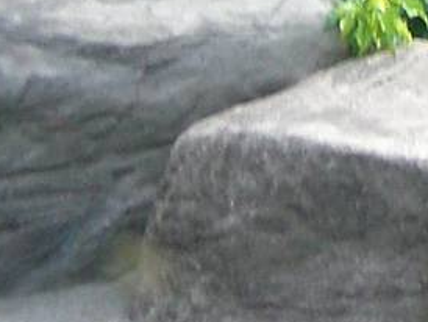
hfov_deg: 3.0
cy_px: -330
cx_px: 981
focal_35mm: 665
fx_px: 8229
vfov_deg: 2.2
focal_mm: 18.9
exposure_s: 1/100
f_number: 5.9
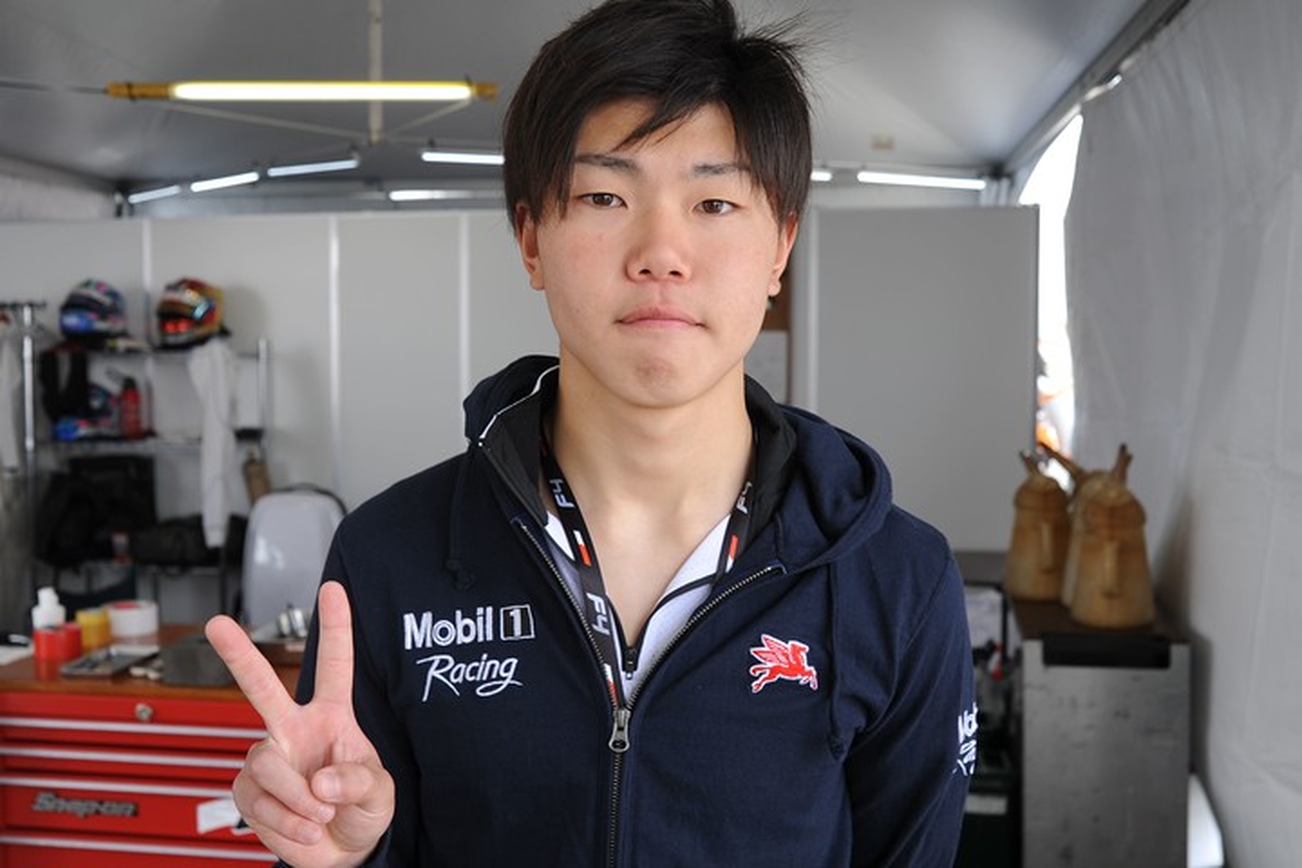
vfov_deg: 35.1
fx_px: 1374
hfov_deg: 50.7
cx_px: 651
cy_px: 434
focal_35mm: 38
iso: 200
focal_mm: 38
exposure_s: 1/90
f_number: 4.8
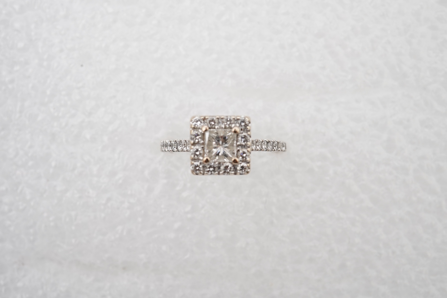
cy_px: 149
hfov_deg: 43.6
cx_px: 224
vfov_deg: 29.9
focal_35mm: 45
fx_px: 559
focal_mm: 30
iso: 400
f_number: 14
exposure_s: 1/125
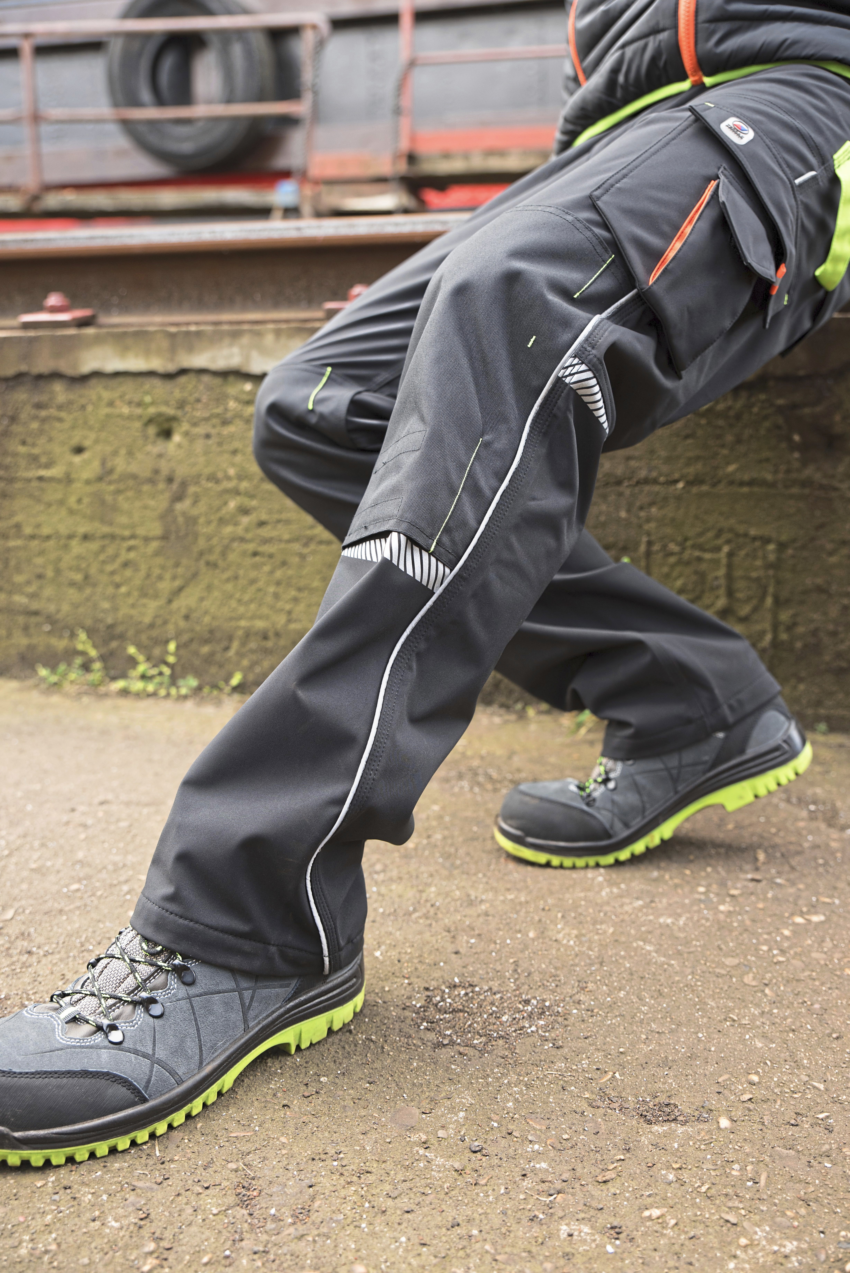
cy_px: 636
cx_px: 425
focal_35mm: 36
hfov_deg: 36.9
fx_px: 1274
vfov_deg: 53.1
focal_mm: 36
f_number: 4
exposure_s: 1/250
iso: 400
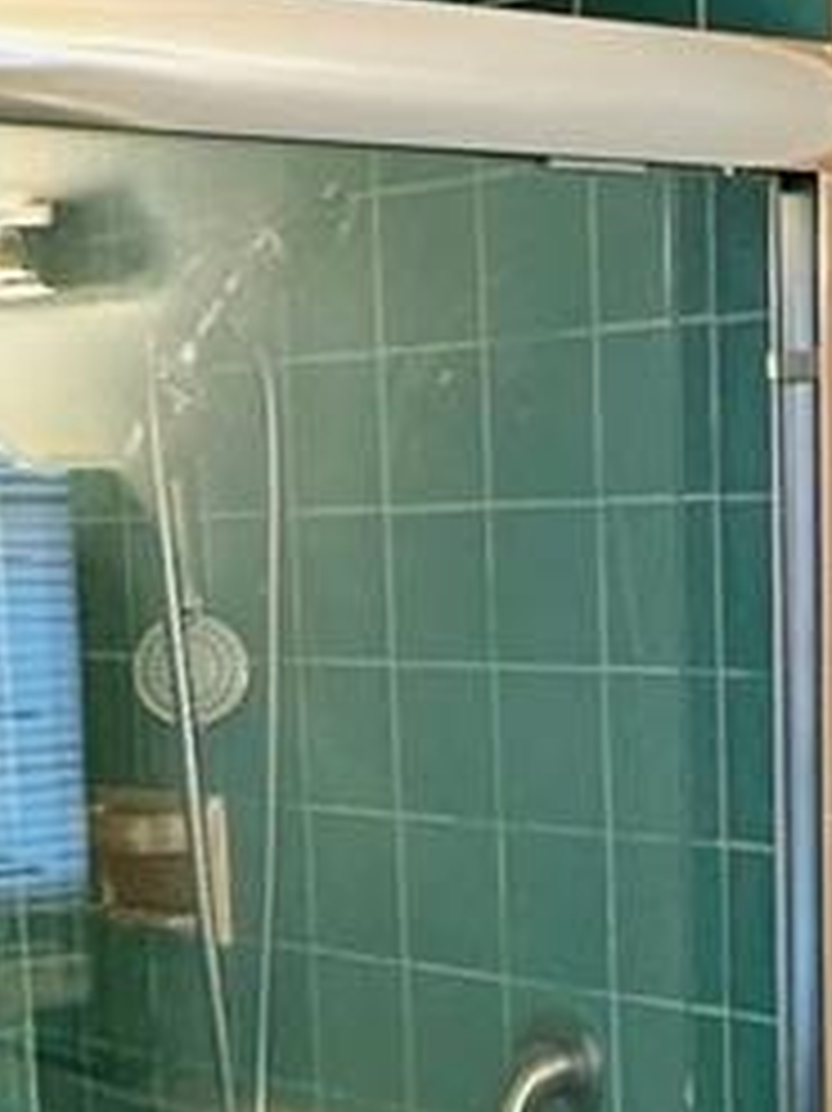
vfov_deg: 22.2
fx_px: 2790
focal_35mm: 87
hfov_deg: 16.9
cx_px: 571
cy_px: 918
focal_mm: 2.22
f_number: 2.2
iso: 250
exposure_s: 1/60
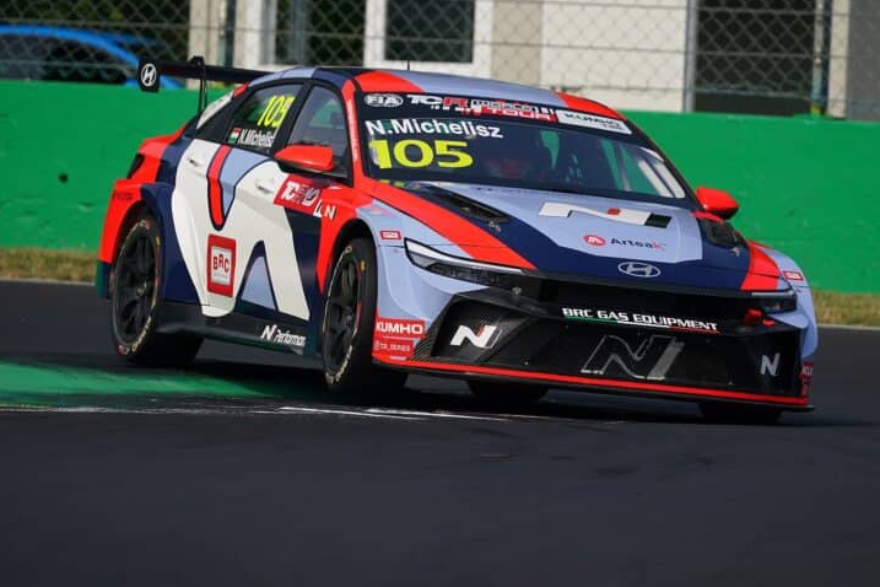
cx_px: 421
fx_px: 14323
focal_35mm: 586
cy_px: 276
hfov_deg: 3.5
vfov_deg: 2.3
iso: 200
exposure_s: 1/1000
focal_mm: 547
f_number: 8
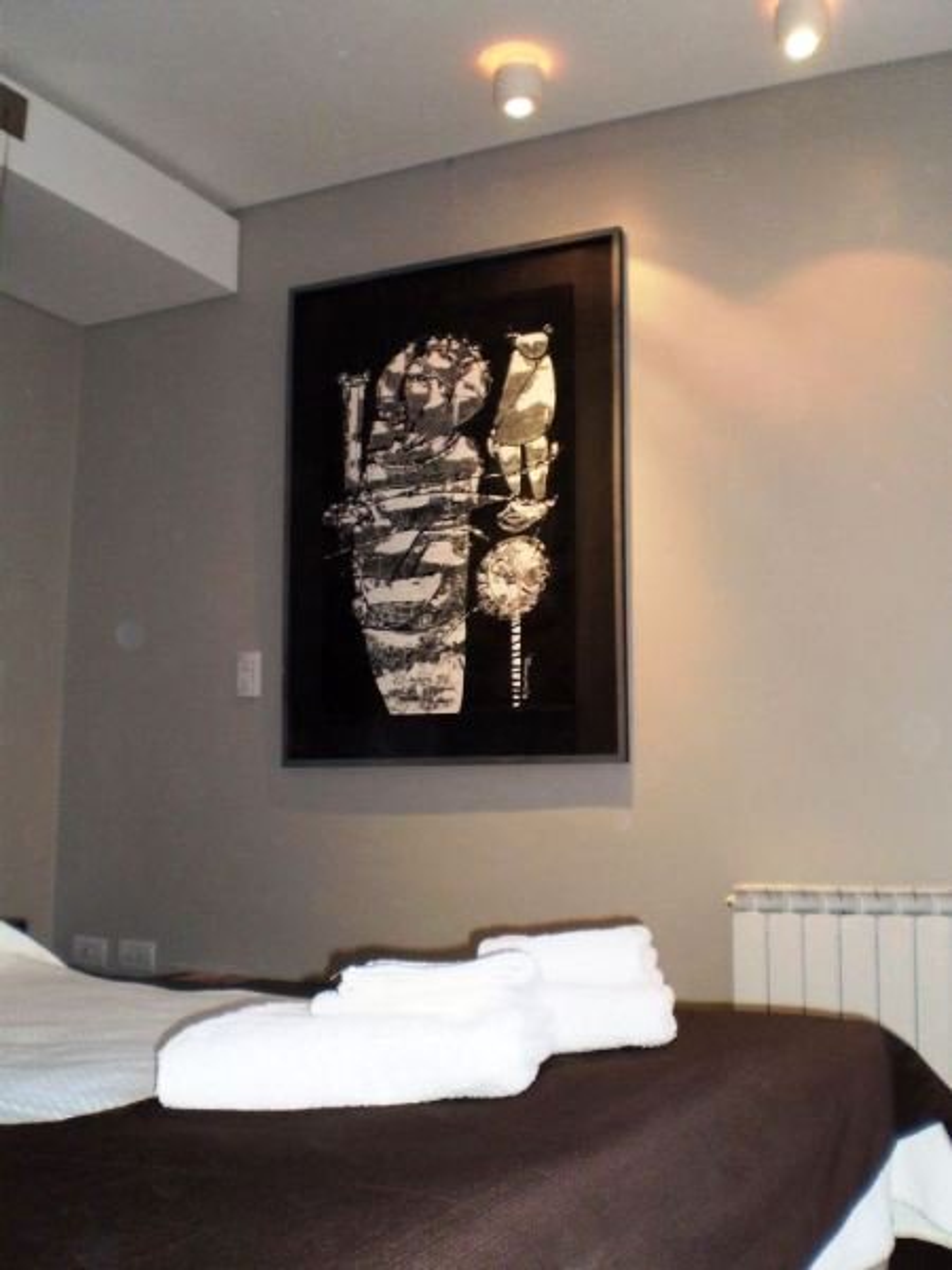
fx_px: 1320
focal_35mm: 36
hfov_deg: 39.7
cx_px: 476
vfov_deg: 51.4
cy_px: 635
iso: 125
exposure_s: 1/30
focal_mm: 6.3
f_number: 3.1
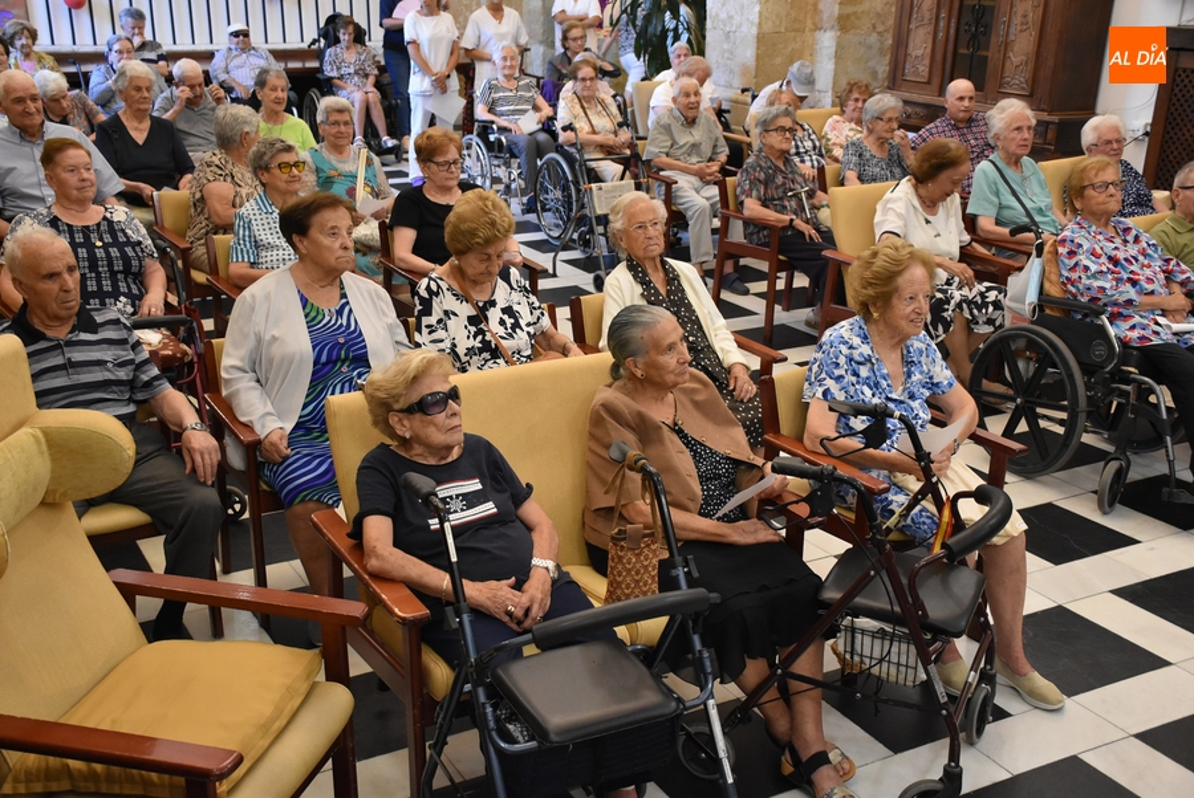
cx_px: 597
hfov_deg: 47.9
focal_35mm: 40
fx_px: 1345
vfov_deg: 33.1
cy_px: 399
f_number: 4
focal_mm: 27
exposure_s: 1/60
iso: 2200
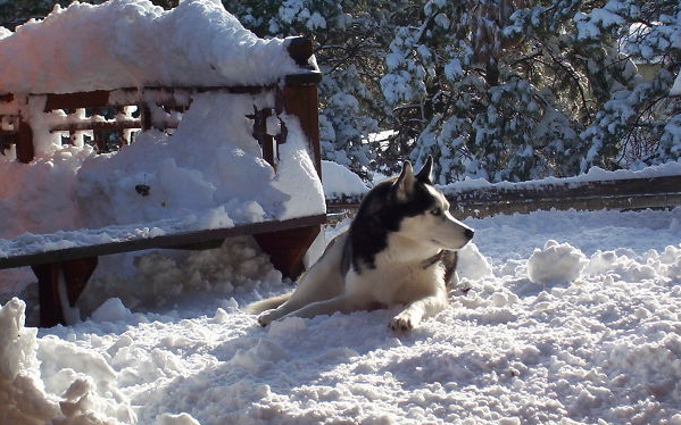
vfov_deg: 9.8
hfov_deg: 15.7
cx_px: 343
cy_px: 250
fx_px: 2468
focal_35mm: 133
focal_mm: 16.3
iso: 100
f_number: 4.62
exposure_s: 1/799
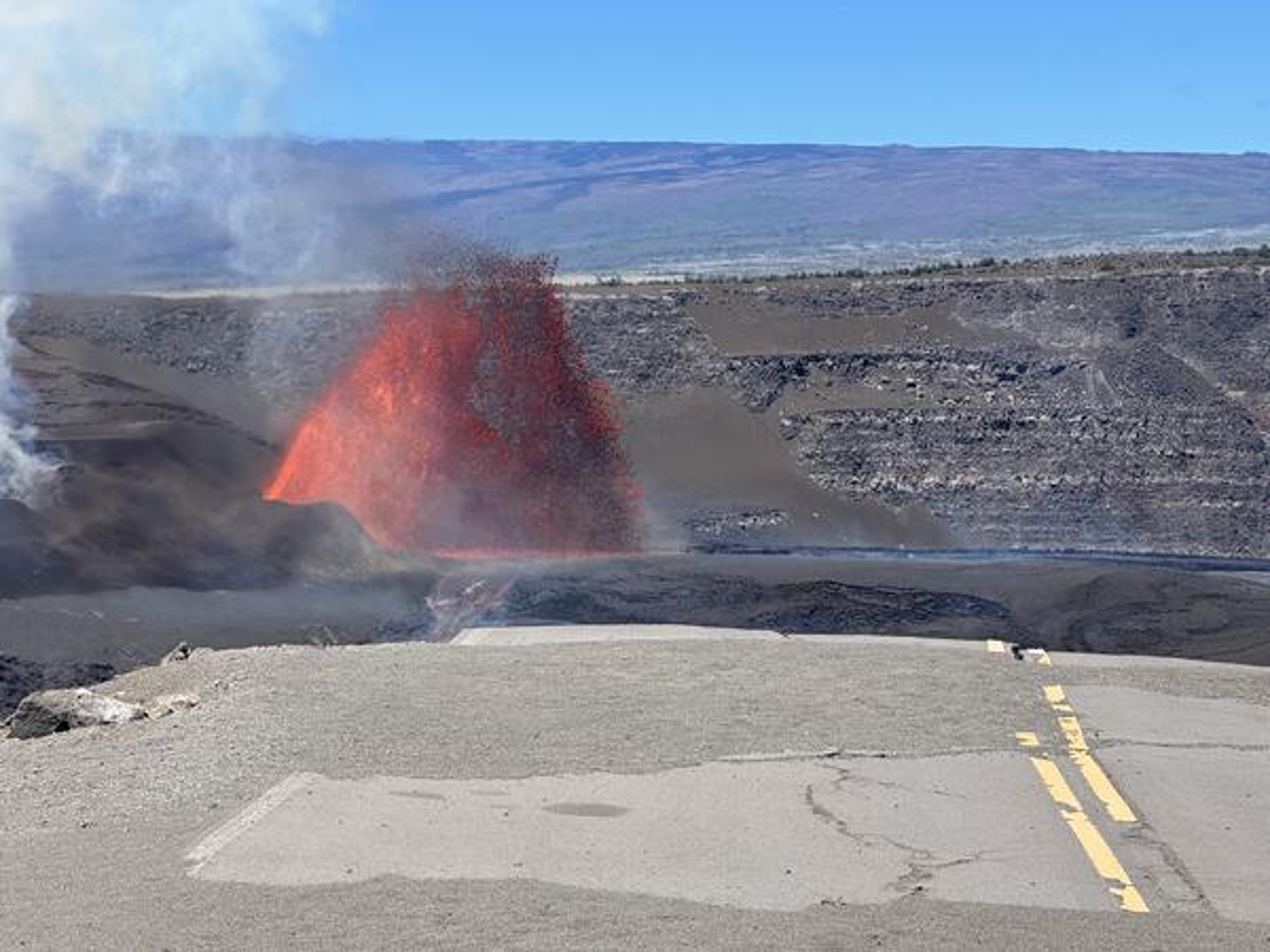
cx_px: 635
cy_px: 476
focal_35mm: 77
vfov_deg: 19.1
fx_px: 2825
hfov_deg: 25.3
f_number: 2.8
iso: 25
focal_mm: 9
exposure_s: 1/896
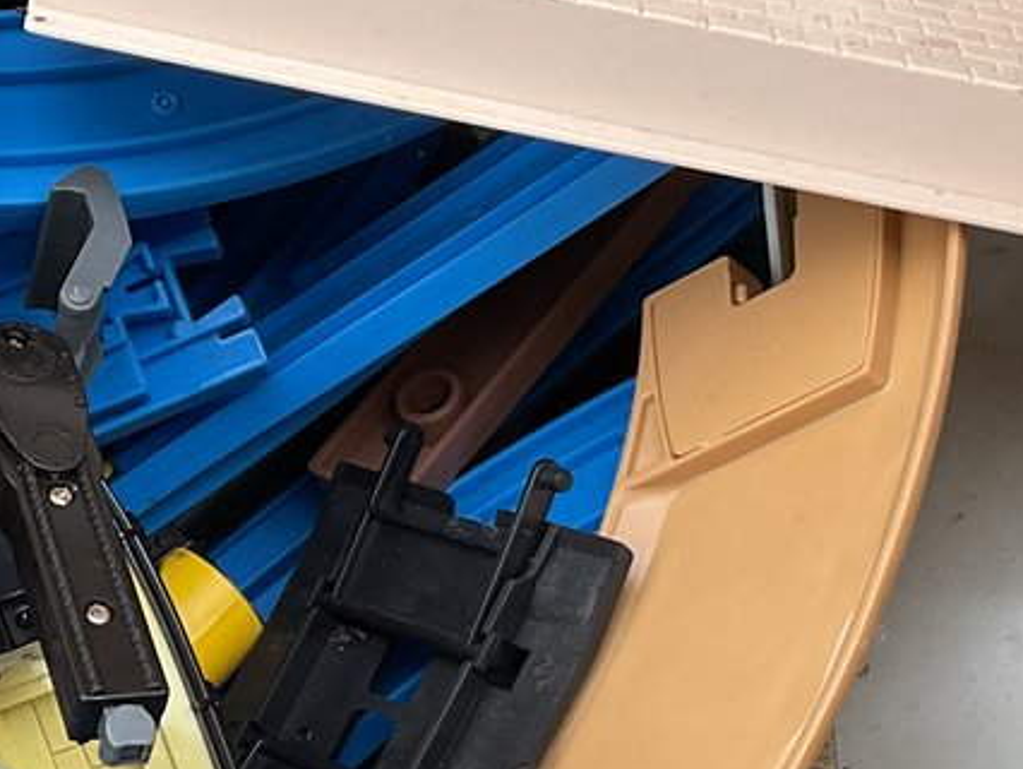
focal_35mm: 103
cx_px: 8
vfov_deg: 14.3
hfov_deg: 18.6
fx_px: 3046
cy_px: 643
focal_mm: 3
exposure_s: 1/312
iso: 16
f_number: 1.8
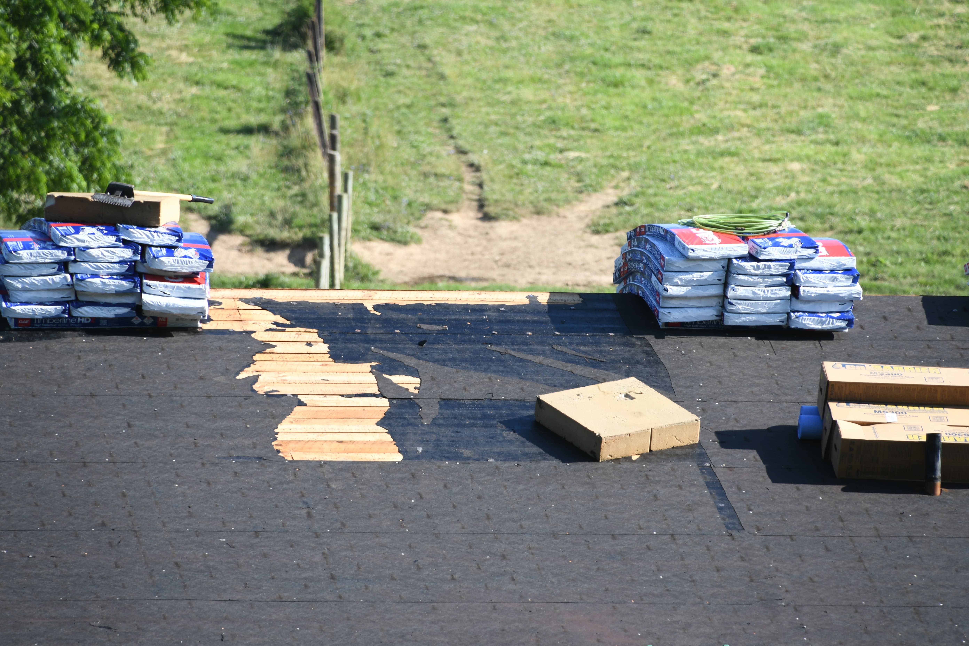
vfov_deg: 3.3
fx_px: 11304
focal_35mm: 420
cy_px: 323
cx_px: 484
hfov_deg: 4.9
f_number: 9
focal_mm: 280
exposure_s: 1/320
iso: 250
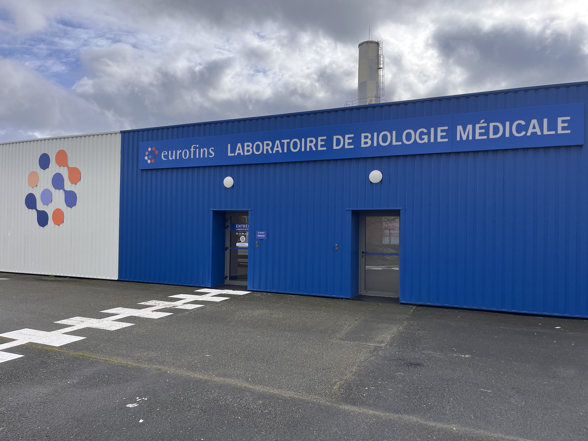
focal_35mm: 26
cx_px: 294
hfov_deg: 67.3
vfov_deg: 53.1
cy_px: 220
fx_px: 442
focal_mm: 5.1
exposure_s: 1/2755
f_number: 1.6
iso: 50
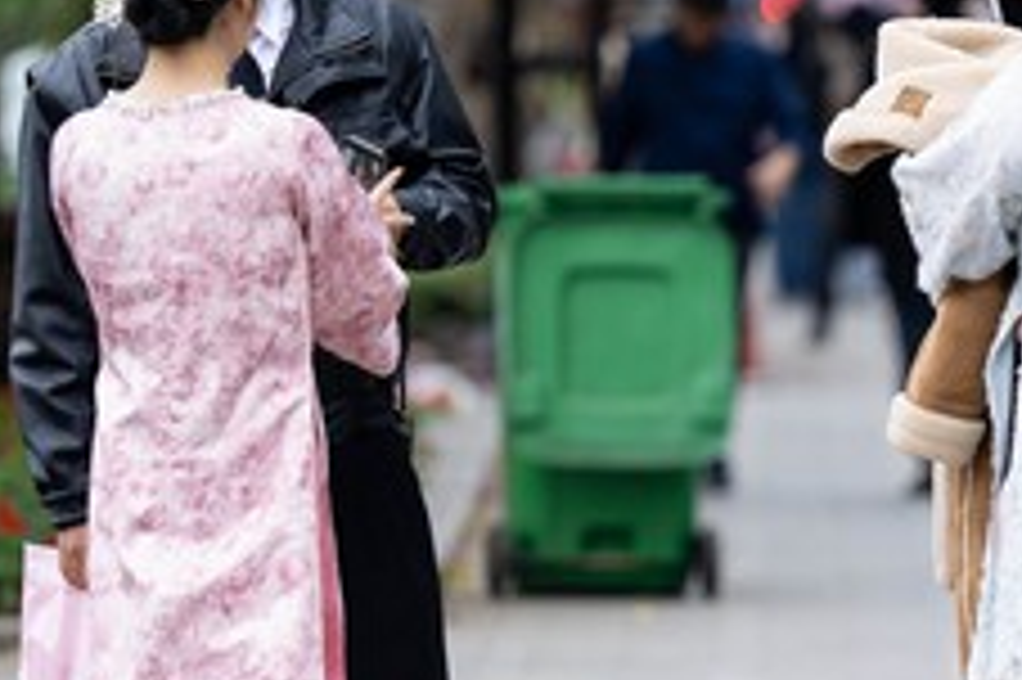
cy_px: 437
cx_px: 968
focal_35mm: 480
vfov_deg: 2.9
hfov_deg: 4.3
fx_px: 13616
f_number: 2.8
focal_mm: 165
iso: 320
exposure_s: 1/320
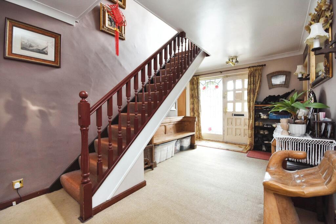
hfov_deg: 100.4
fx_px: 140
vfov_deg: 77.3
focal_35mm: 15
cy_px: 112
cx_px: 168
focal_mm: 10
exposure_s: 1/30
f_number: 8
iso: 1250
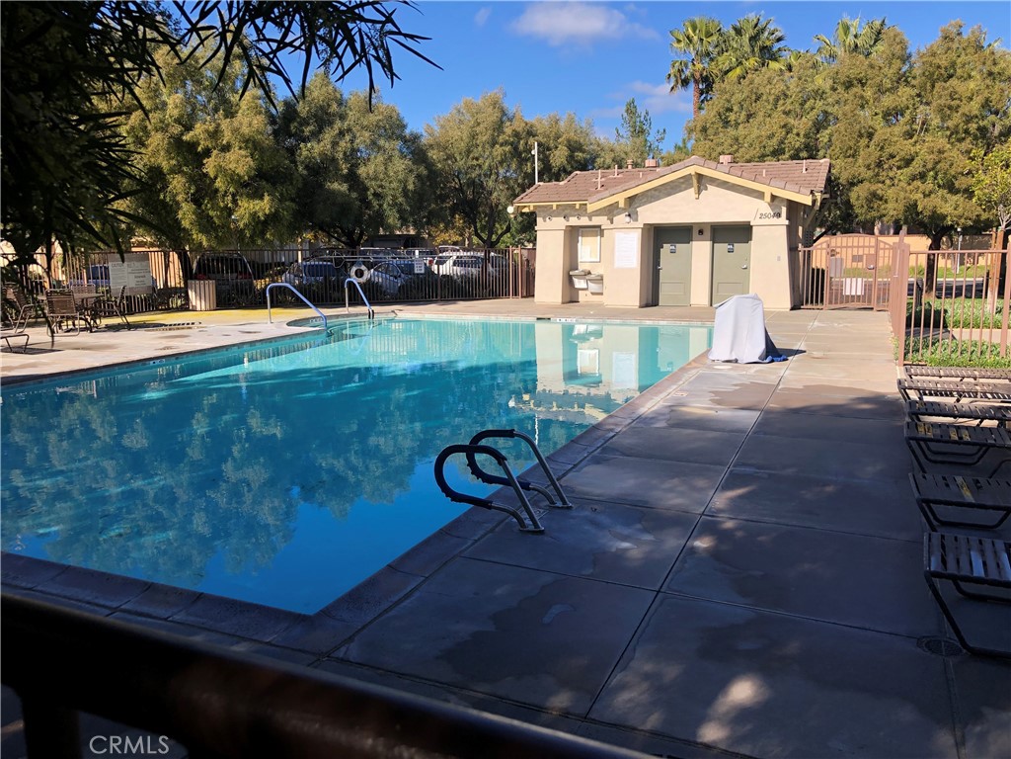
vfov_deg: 49.7
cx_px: 506
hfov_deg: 63.4
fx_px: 818
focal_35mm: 28
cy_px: 380
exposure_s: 1/1499
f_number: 1.8
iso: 20
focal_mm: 3.99
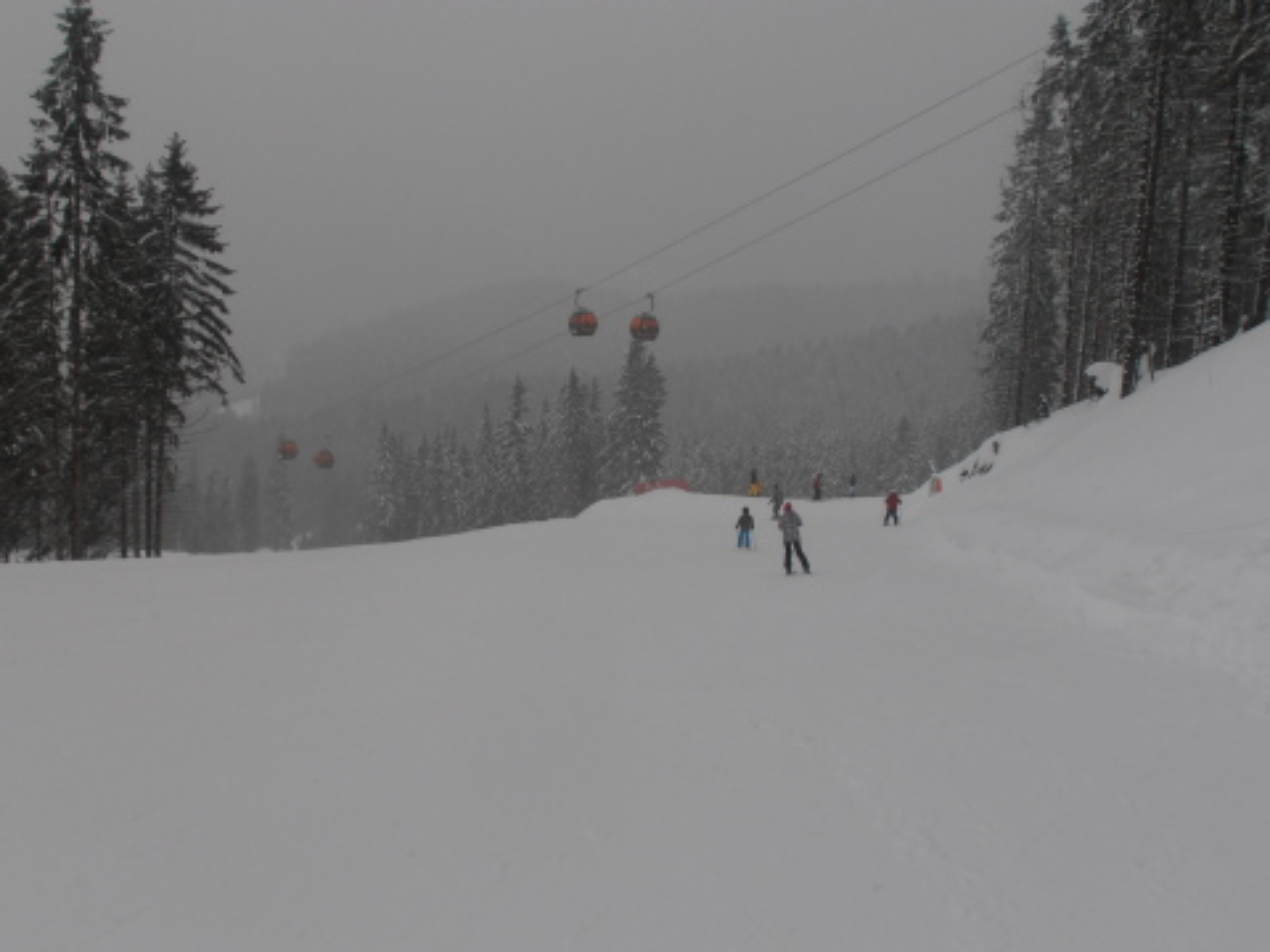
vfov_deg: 32.9
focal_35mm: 44
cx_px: 635
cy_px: 476
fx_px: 1614
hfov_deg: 42.9
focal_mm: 7.87
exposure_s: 1/160
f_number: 11
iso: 80
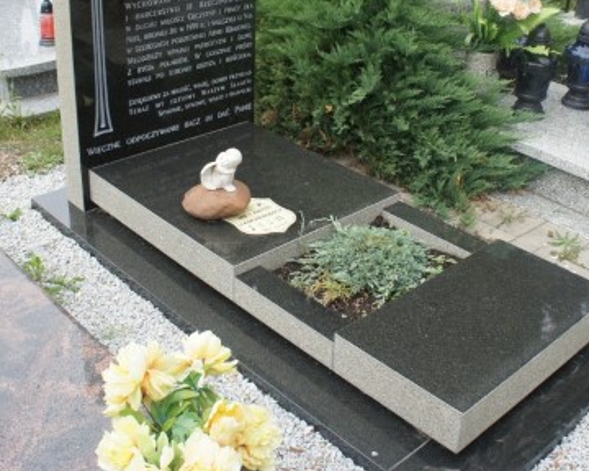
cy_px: 139
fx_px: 784
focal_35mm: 45
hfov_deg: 41.1
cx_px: 339
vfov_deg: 33.0
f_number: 7.1
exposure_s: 1/125
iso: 200
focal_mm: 18
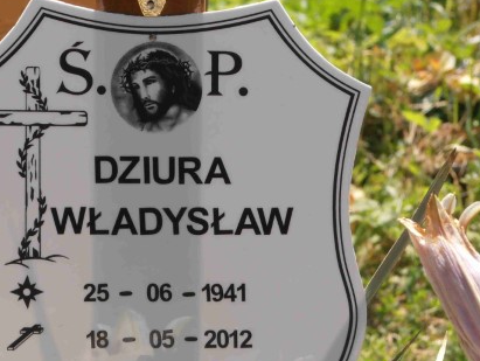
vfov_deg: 4.8
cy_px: 228
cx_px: 168
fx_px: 4275
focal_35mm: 308
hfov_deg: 6.4
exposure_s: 1/320
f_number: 5.8
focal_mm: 35.05
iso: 80
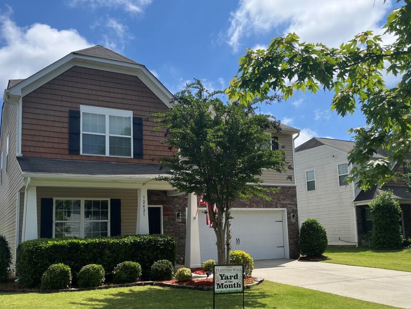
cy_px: 180
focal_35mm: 35
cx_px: 201
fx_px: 416
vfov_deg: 40.6
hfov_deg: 52.6
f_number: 1.6
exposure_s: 1/3521
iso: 50
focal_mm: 5.1
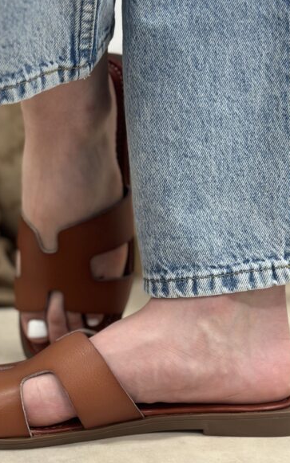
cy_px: 260
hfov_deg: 18.6
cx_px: 104
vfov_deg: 29.3
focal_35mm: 70
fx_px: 885
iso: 125
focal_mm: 6.86
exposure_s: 1/50
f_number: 1.78
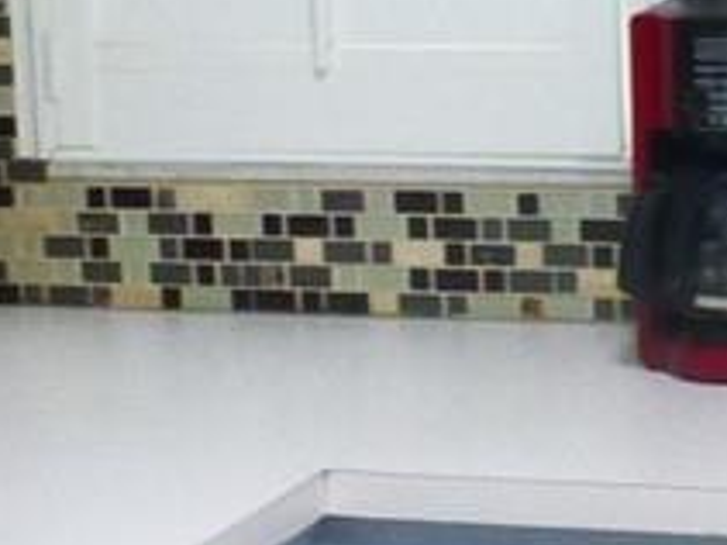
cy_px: 386
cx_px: 258
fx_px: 3820
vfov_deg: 8.1
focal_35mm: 182
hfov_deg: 10.9
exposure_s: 1/25
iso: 400
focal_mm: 4.3
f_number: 3.3
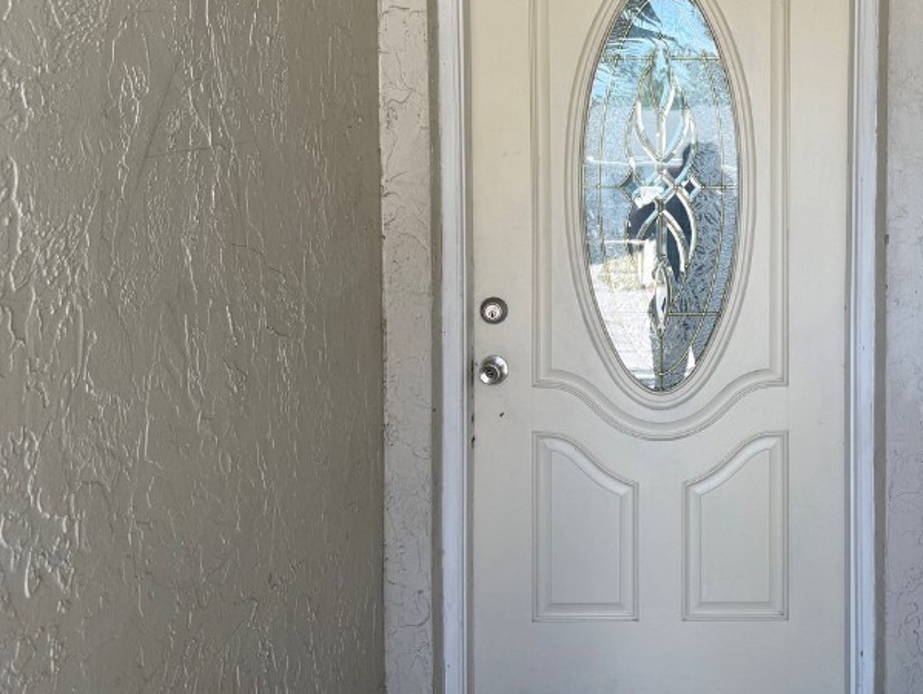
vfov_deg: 34.8
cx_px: 709
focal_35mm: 41
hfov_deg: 44.0
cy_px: 228
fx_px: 1094
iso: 80
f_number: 1.78
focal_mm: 6.76
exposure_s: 1/321
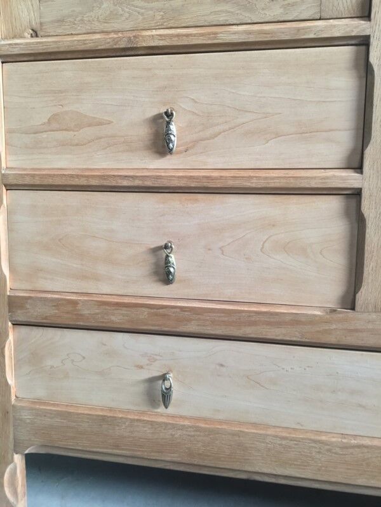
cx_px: 190
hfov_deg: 45.4
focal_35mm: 31
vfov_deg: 58.4
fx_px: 455
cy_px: 254
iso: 100
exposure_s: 1/33
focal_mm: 3.3
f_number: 2.4
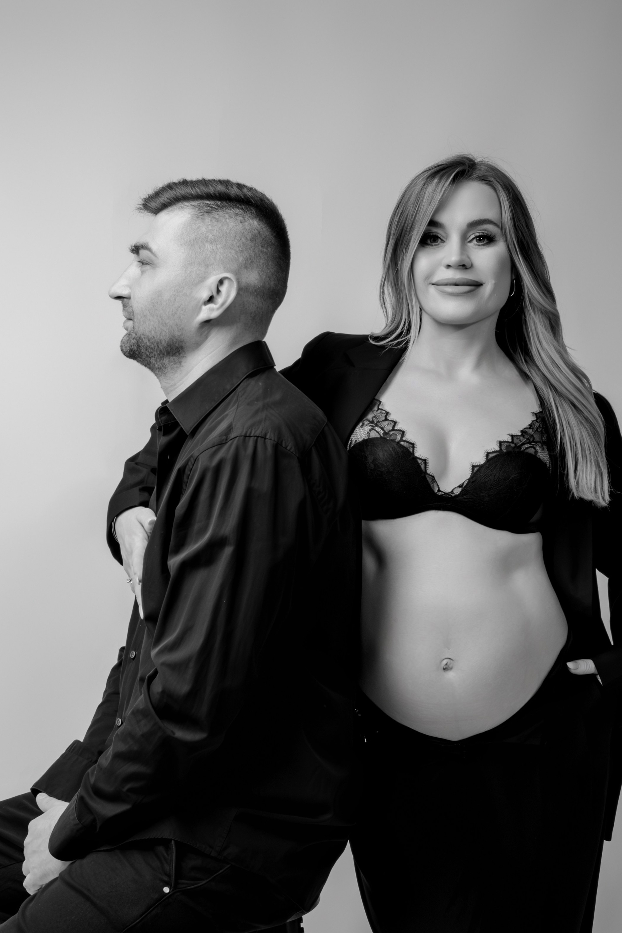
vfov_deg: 34.9
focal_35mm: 57
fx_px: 1477
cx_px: 304
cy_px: 556
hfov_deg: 23.8
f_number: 11
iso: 1250
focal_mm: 30
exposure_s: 1/200
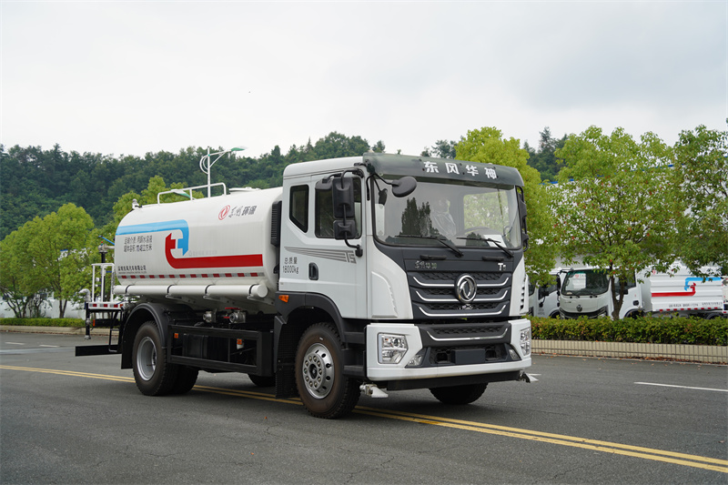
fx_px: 910
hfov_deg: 43.6
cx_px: 364
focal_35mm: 45
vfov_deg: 29.9
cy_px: 242
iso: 100
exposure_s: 1/400
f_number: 3.5
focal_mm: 45
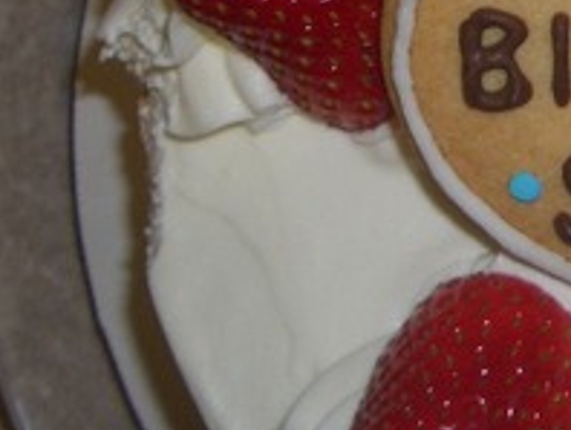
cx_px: 689
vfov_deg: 13.1
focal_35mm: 113
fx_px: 1866
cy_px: 104
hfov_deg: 16.6
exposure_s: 1/60
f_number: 2.6
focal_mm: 5.8
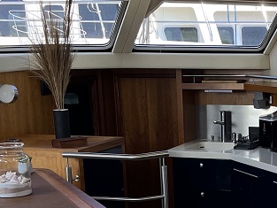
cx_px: 250
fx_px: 680
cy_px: 227
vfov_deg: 16.9
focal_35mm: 85
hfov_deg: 22.5
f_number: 1.6
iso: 80
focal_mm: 5.1
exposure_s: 1/121
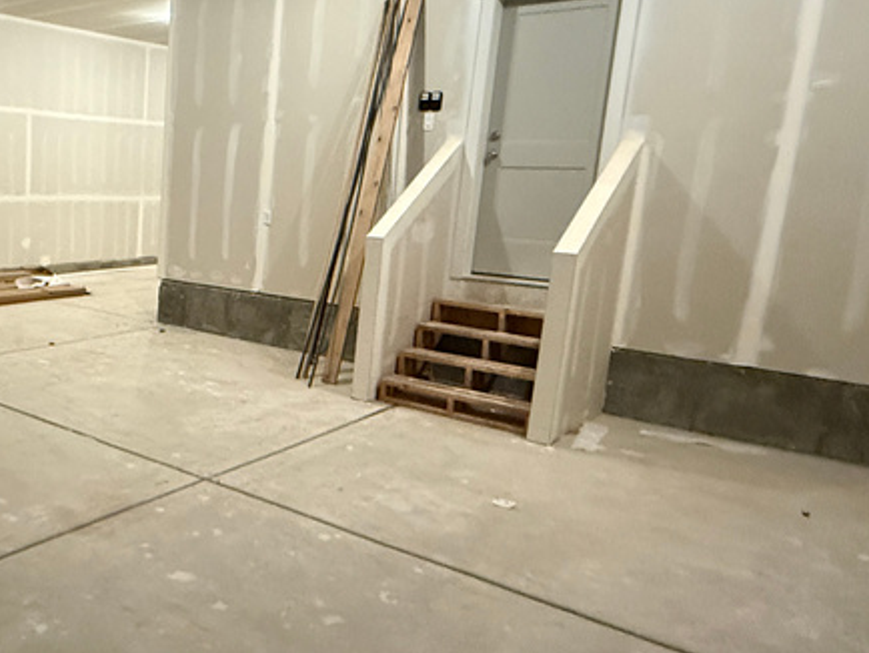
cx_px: 74
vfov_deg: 43.0
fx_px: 829
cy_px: 318
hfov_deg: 48.9
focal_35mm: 33
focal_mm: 2.22
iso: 800
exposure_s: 1/60
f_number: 2.2
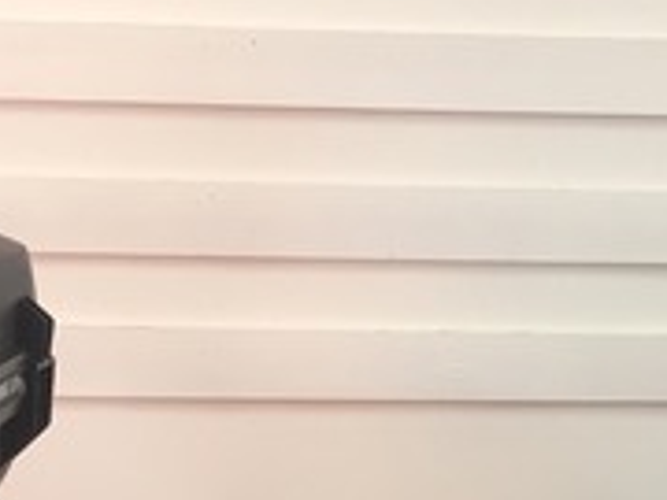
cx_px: 671
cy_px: 830
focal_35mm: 103
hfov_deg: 18.6
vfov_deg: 13.3
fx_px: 1985
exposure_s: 1/33
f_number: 2.2
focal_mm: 4.15
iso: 50
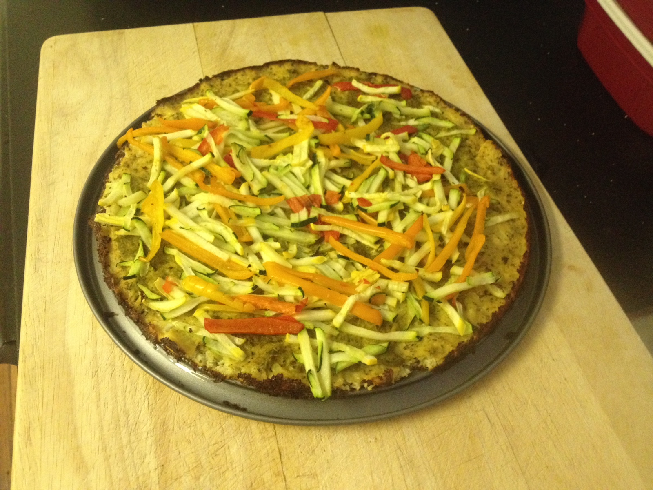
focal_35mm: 35
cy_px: 245
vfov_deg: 40.7
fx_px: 660
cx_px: 326
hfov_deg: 52.6
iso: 400
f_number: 2.4
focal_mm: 4.28
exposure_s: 1/15
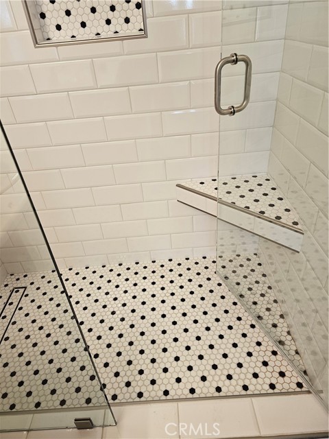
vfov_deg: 73.9
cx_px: 164
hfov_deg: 58.9
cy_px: 220
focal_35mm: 23
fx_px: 291
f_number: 1.7
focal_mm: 6.3
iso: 160
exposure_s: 1/120
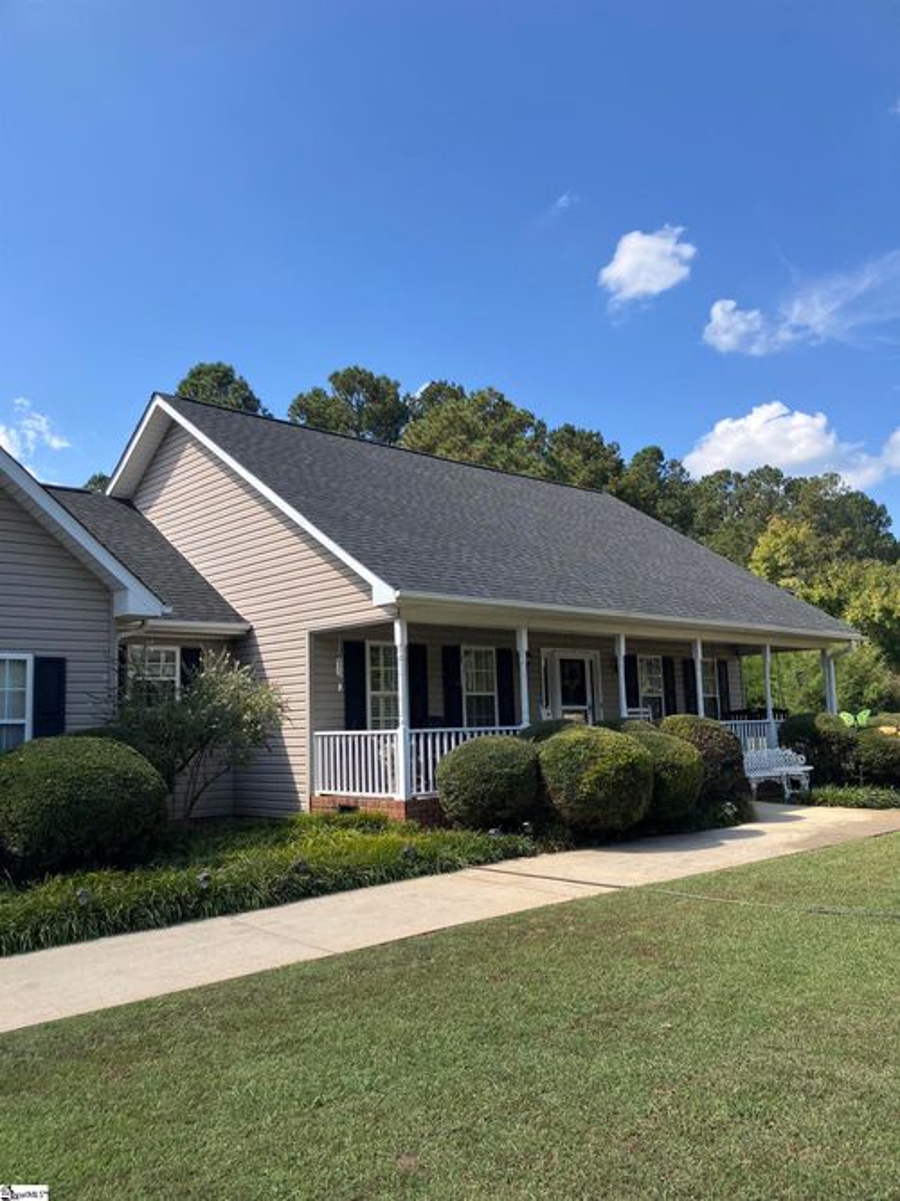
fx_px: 971
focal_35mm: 28
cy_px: 600
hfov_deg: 49.7
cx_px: 450
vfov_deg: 63.5
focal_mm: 3.99
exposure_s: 1/1350
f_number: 1.8
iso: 32
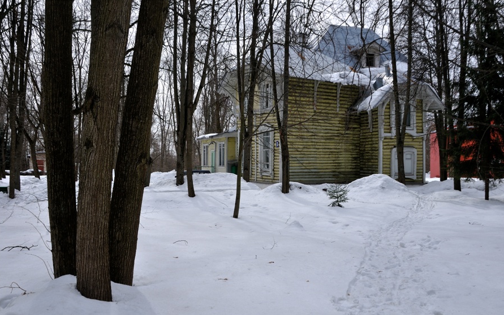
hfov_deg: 52.7
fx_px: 508
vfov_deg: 34.4
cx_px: 252
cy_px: 168
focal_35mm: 37
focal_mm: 24
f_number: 7.1
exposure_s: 1/400
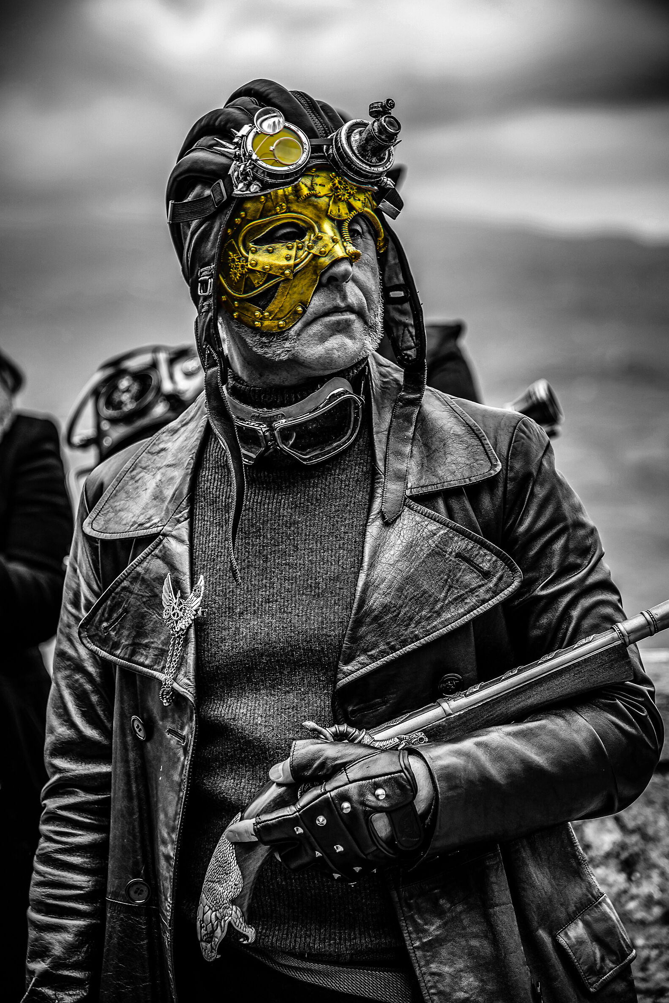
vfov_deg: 19.3
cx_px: 335
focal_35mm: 106
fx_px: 2954
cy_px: 498
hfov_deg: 12.9
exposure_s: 1/160
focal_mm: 105
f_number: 4
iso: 100
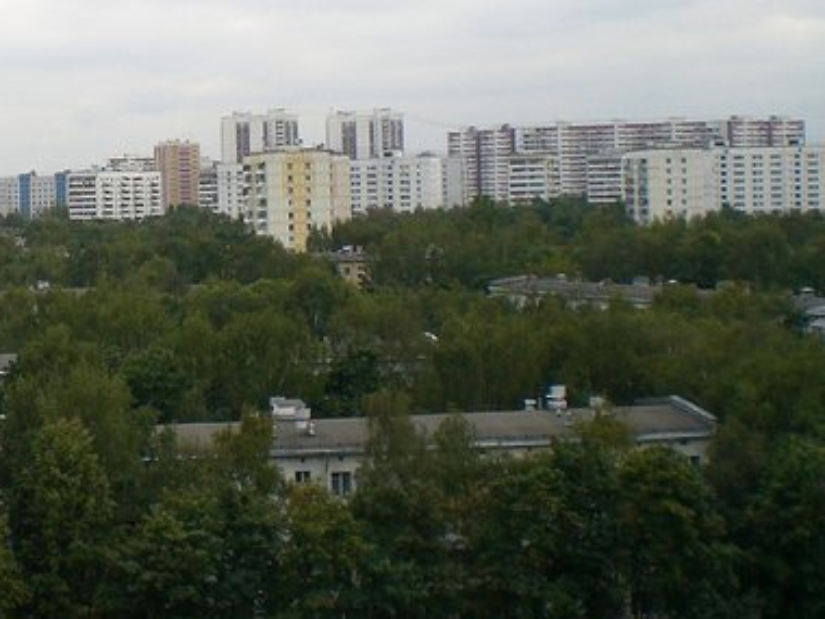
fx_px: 1907
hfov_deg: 23.5
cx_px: 26
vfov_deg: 18.4
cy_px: 269
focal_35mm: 80
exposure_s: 1/200
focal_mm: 6.3
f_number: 4.4
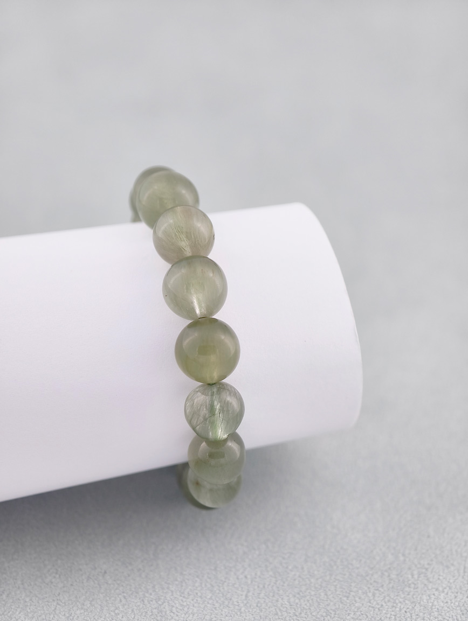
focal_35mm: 85
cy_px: 310
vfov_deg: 23.0
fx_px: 1529
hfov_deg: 17.4
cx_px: 234
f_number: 2.67
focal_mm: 22.48
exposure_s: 1/160
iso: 125
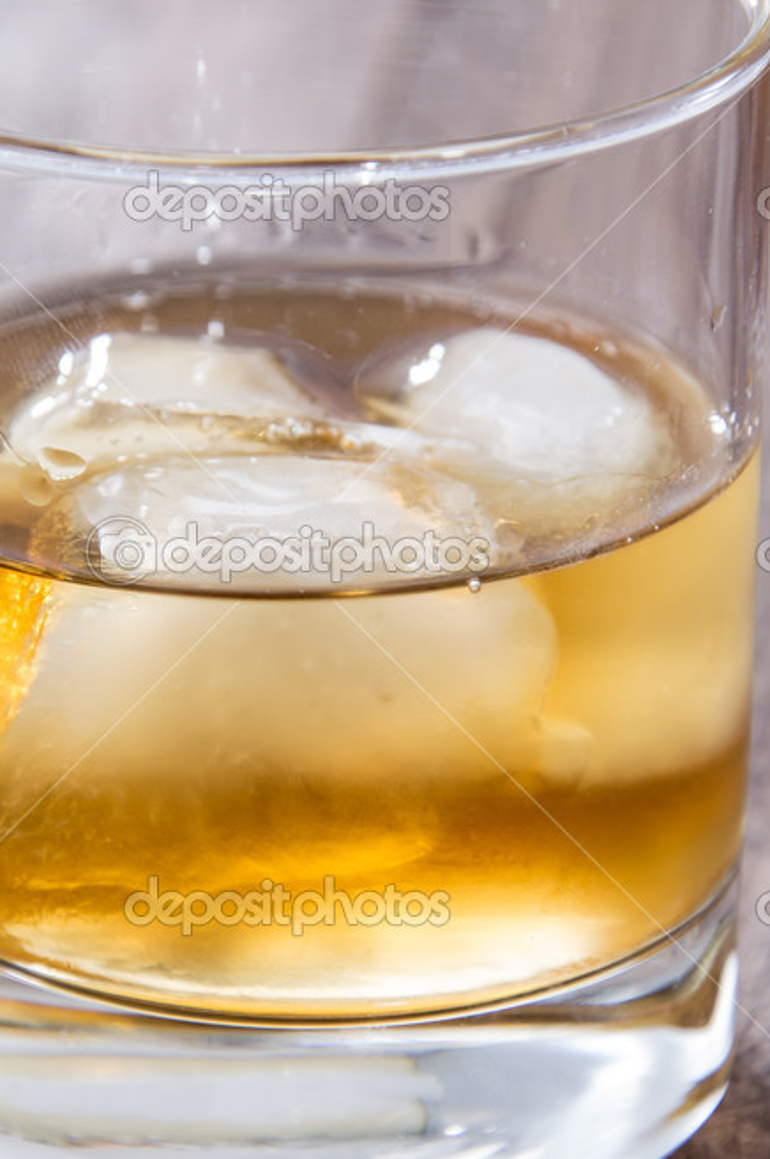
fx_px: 6391
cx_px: 286
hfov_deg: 6.9
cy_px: 554
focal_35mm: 199
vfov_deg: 10.4
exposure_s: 1/200
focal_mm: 85
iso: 100
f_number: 8
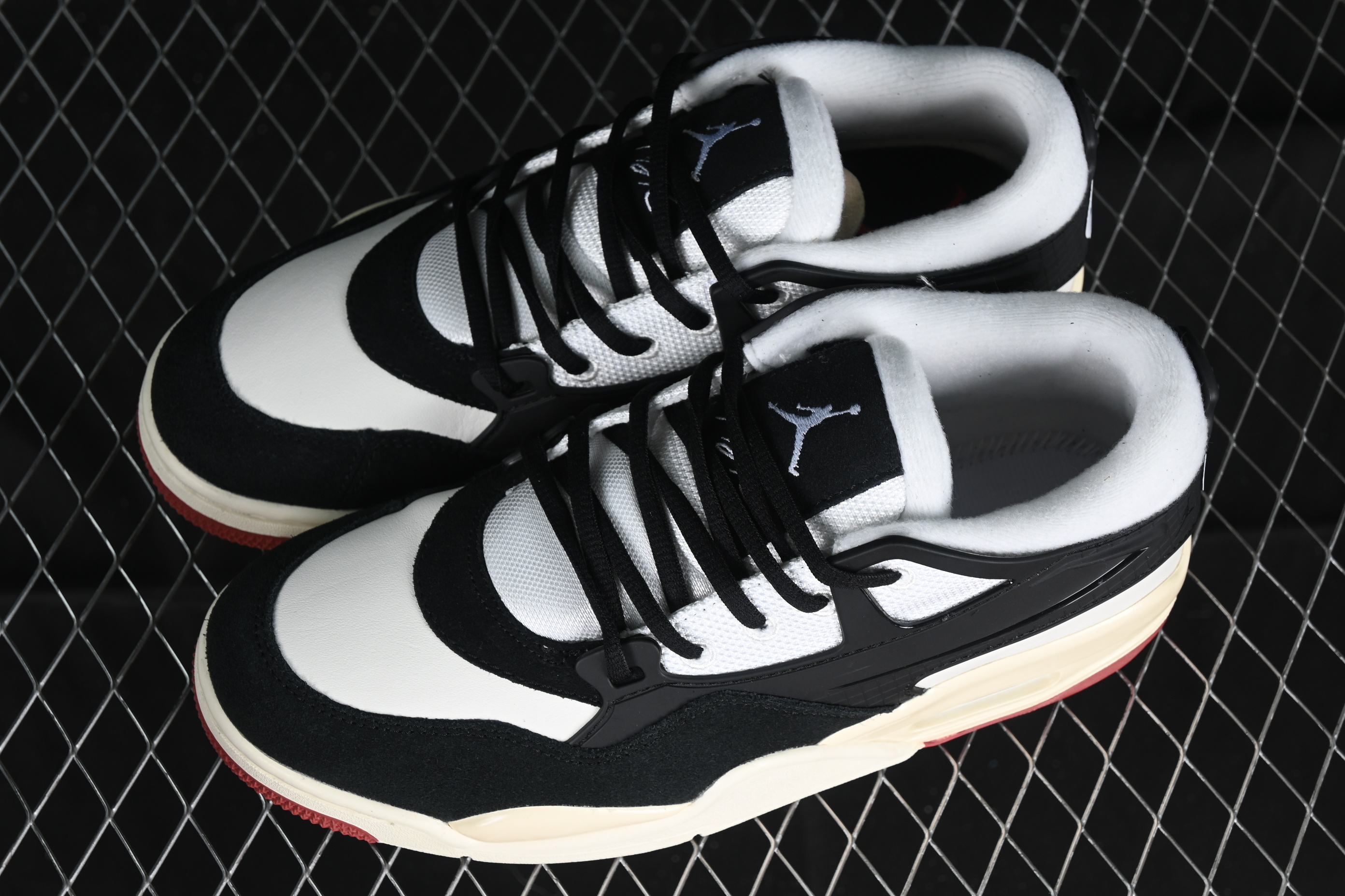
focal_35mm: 75
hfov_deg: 27.0
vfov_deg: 18.2
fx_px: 2802
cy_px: 448
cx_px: 672
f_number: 6.3
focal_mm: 50
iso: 160
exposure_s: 1/60
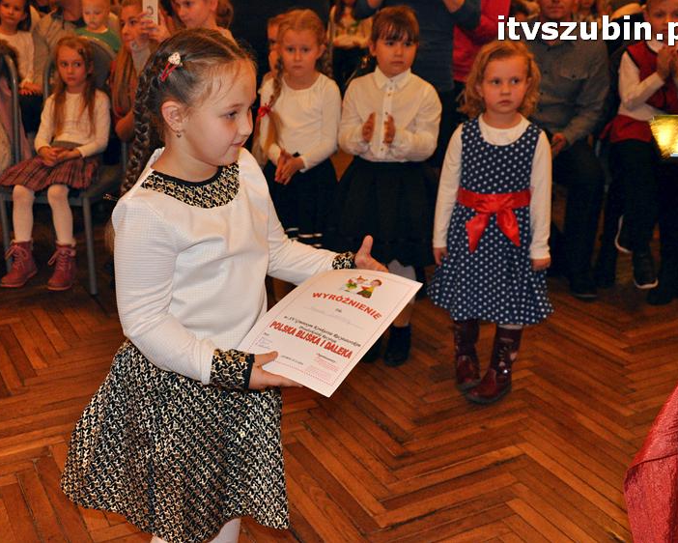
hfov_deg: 43.2
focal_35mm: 43
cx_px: 304
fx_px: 854
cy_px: 272
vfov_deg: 35.2
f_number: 5
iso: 2000
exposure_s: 1/60
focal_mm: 25
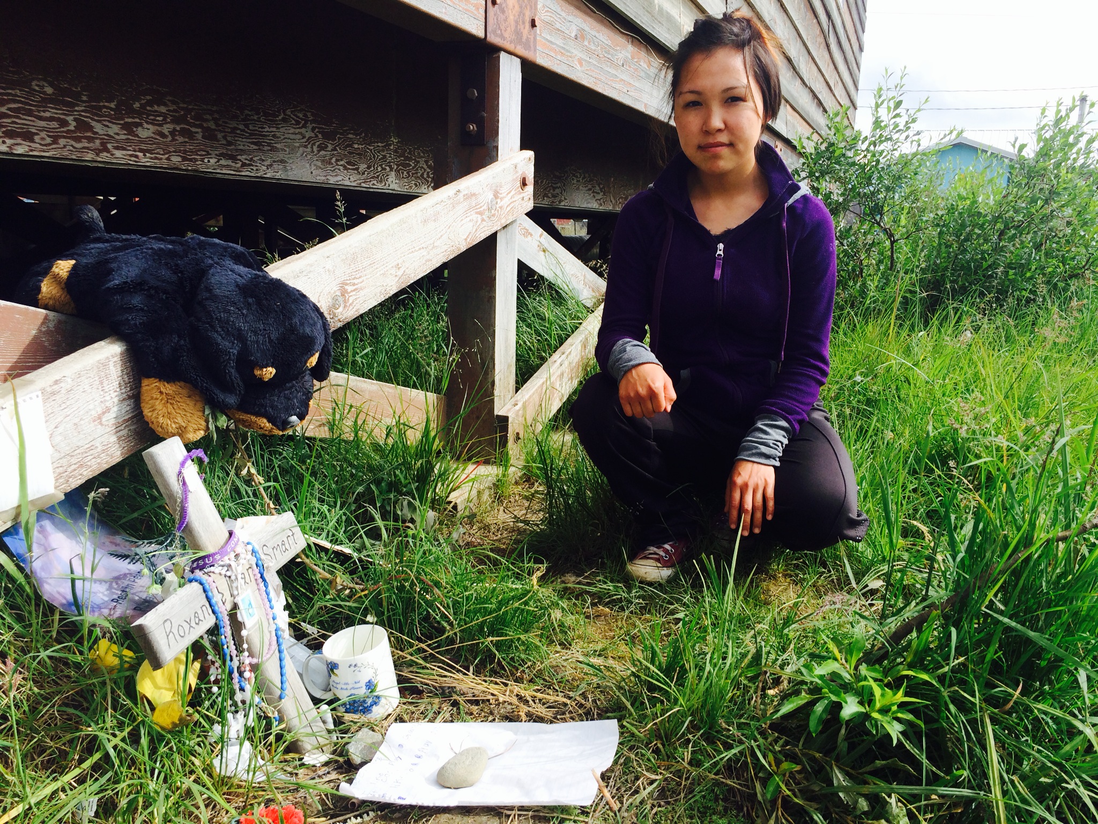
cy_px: 412
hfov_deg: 60.0
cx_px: 549
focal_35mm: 30
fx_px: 952
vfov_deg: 46.8
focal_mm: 4.12
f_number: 2.2
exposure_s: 1/1140
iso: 32
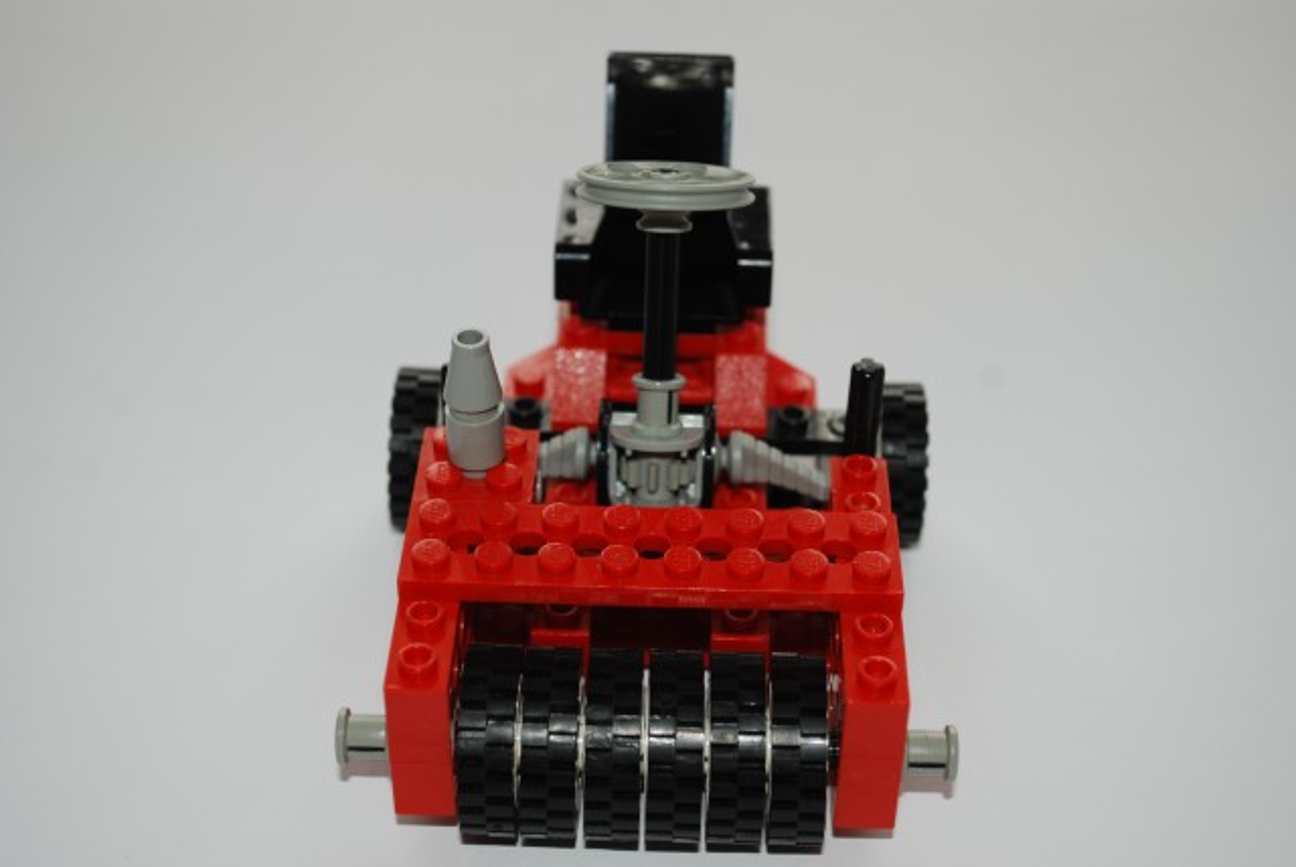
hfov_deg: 35.0
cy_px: 434
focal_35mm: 57
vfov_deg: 23.8
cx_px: 648
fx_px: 2054
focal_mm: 38
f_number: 5.3
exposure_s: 1/60
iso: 200
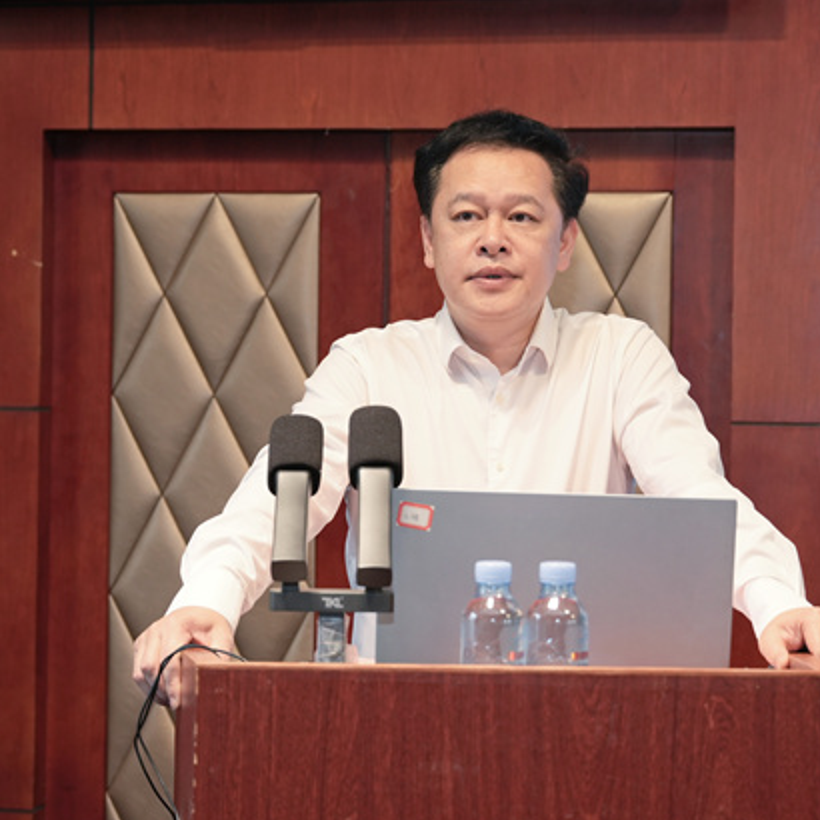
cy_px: 416
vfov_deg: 19.9
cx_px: 428
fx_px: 2332
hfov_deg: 19.9
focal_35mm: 87
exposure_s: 1/125
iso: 640
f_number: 4
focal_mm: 60
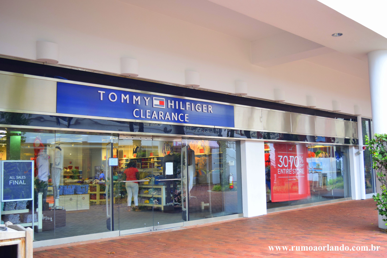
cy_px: 129
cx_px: 194
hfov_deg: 49.5
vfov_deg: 34.2
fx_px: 419
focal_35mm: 39
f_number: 4
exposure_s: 1/50
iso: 800
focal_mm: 26
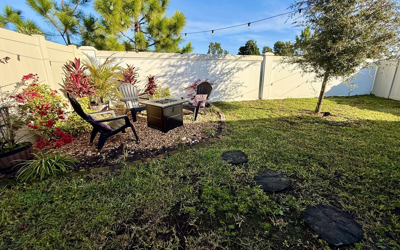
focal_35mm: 15
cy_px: 109
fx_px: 164
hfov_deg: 101.5
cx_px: 199
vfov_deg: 74.5
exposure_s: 1/1068
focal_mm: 2.22
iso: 50
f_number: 2.2
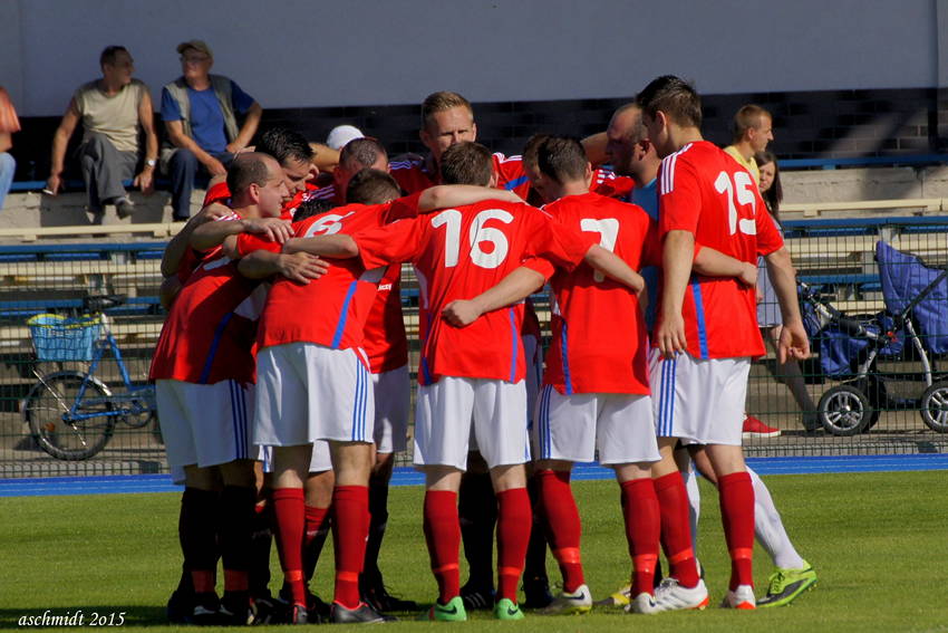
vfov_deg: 3.1
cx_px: 474
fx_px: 11851
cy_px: 316
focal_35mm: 450
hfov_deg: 4.6
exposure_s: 1/1250
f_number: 8
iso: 200
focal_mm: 300
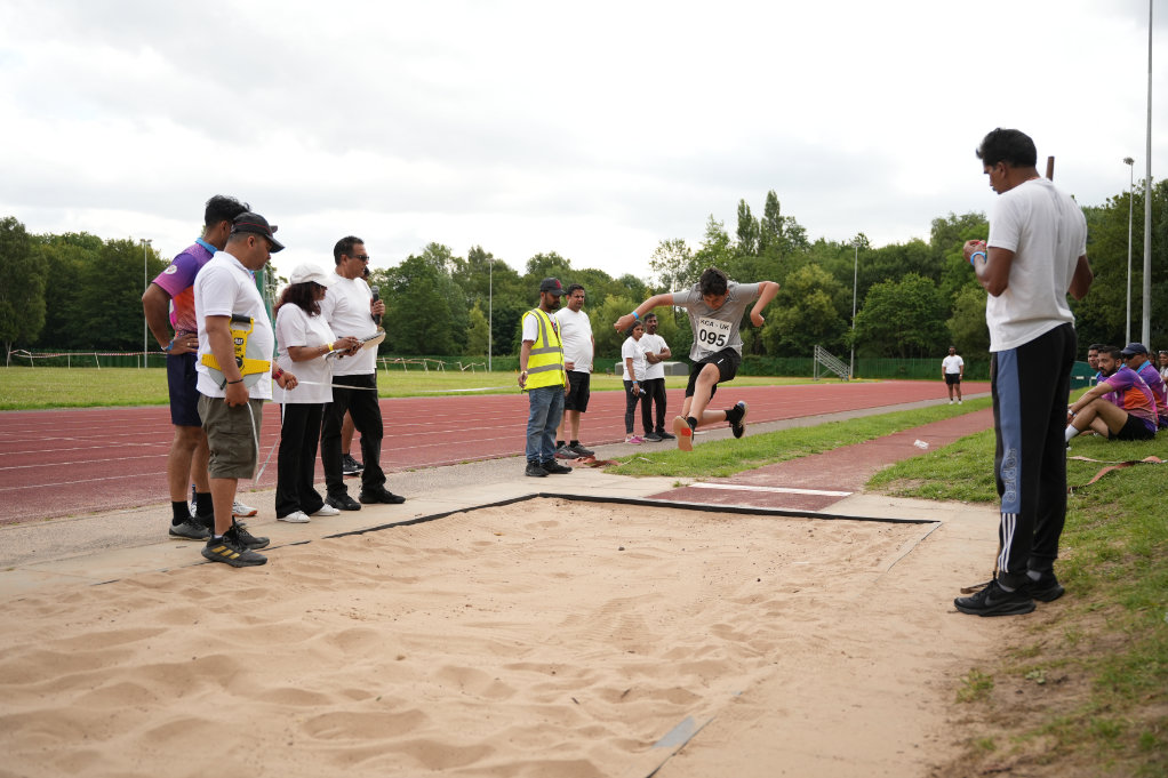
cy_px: 389
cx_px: 584
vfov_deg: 40.0
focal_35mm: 33
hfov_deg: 57.2
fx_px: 1070
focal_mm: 33
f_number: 2.8
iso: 250
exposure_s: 1/2000
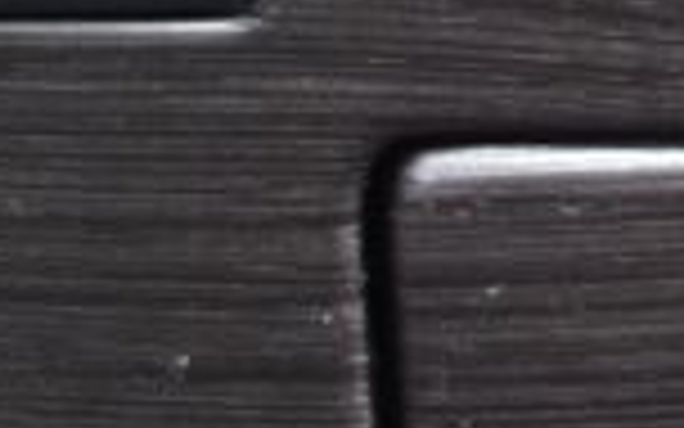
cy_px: -696
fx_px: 3579
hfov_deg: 9.8
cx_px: 1557
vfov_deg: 6.4
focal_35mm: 192
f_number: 1.8
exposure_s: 1/30
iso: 320
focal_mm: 10.4
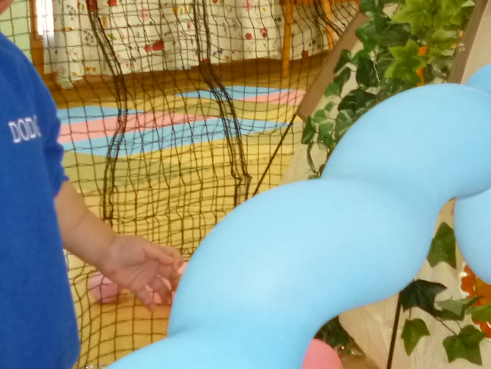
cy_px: 134
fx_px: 1262
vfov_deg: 16.6
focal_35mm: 89
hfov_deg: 21.8
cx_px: 364
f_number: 3.1
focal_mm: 5
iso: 320
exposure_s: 1/60
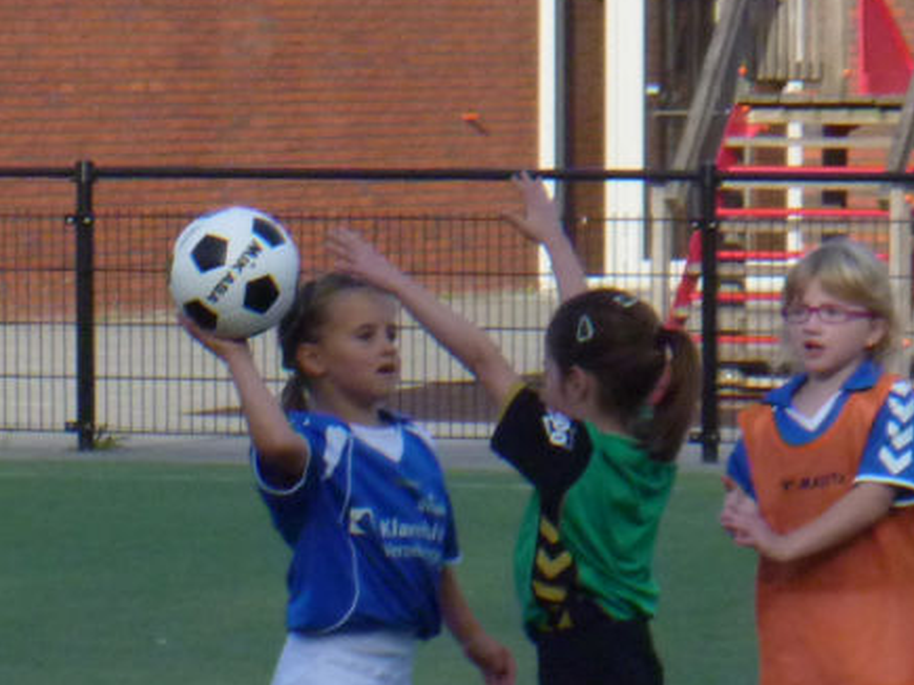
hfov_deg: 4.9
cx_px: 132
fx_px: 10691
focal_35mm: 405
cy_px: 456
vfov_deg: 3.7
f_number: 5.7
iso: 250
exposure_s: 1/500
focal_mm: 19.5
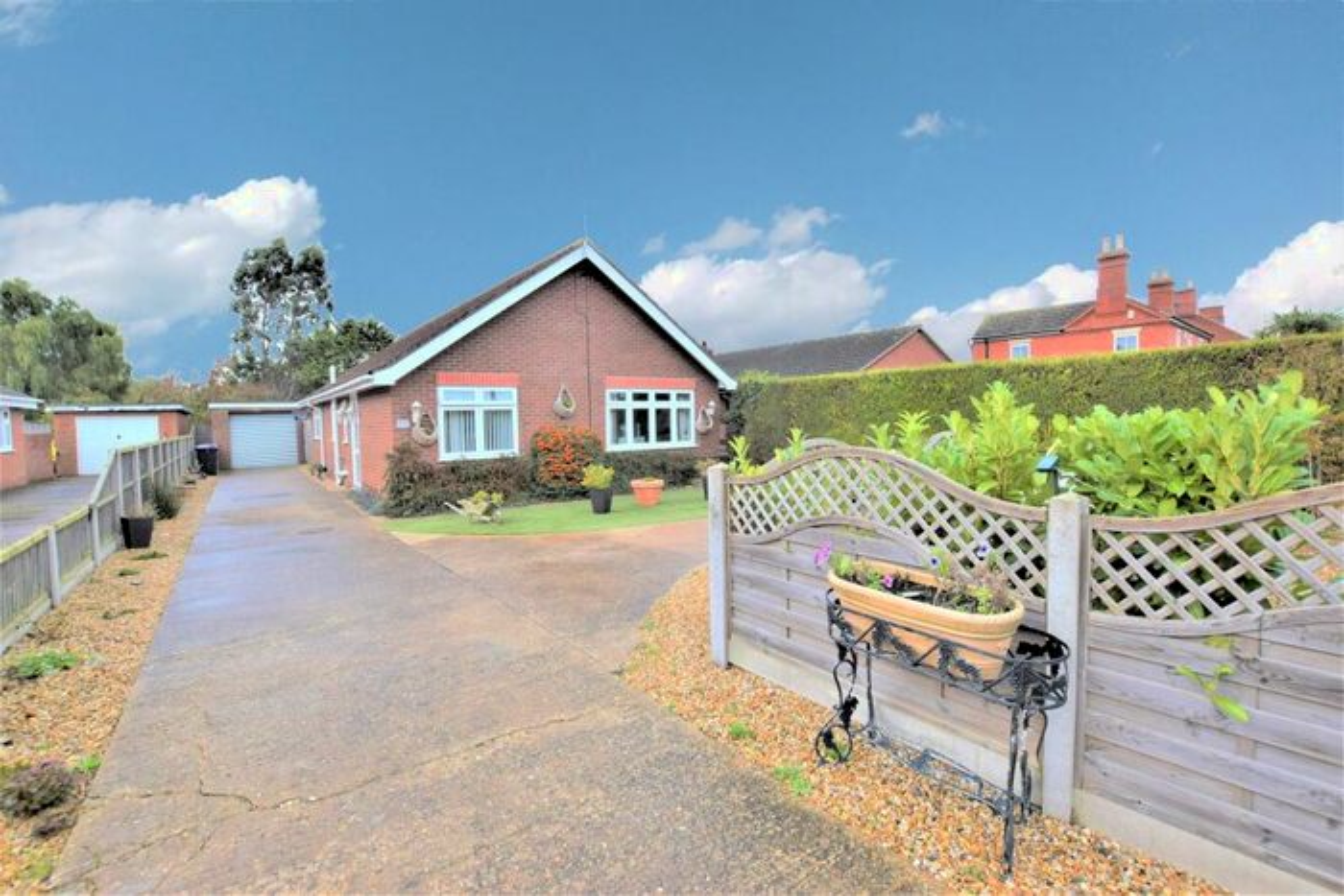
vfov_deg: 77.4
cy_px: 448
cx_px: 672
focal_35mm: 15
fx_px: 560
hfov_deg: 100.4
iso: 400
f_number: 8
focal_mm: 10
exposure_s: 1/250
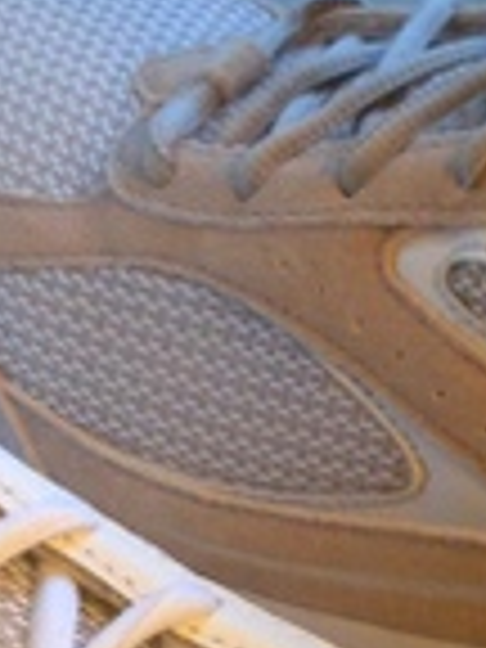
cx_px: 324
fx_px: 3426
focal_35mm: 183
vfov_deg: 10.7
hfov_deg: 8.1
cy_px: 621
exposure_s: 1/30
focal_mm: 4.12
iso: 50
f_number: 2.4
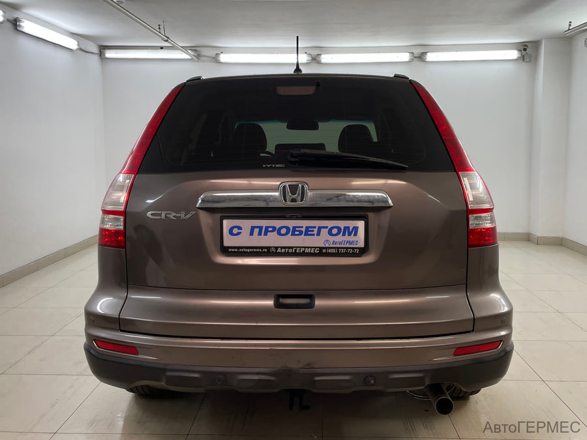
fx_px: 441
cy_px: 220
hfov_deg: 67.3
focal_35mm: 26
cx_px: 294
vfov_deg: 53.1
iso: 50
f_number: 1.6
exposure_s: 1/100
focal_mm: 4.2
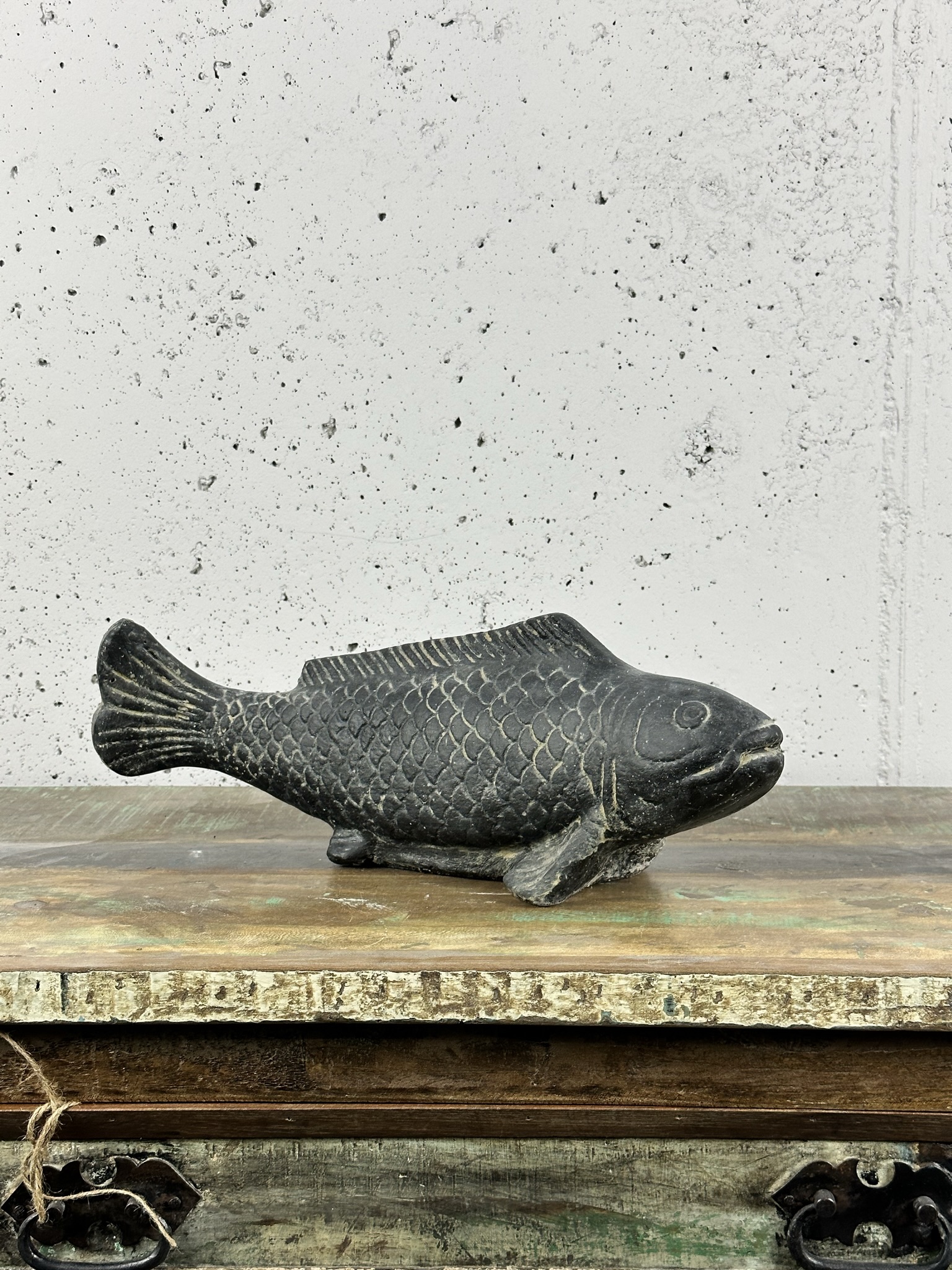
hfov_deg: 30.3
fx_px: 1760
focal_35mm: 48
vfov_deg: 39.7
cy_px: 635
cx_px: 476
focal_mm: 6.86
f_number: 1.78
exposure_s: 1/50
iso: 80
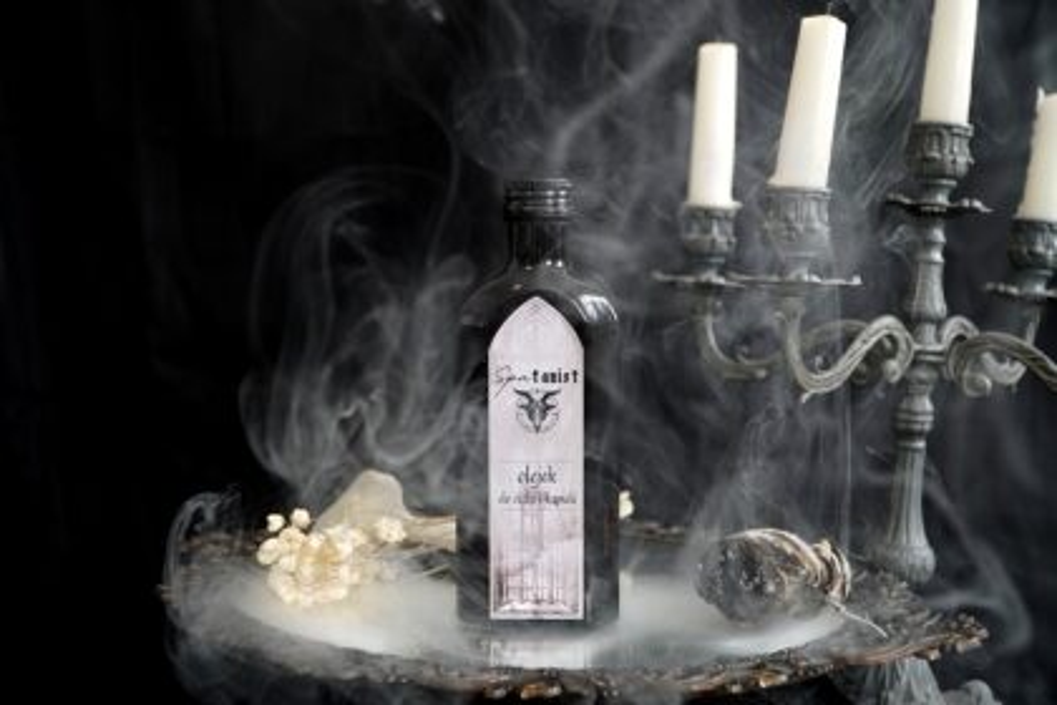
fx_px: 1321
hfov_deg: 43.6
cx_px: 528
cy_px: 352
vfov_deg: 29.9
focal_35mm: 45
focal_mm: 30
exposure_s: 1/160
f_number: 4
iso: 1600
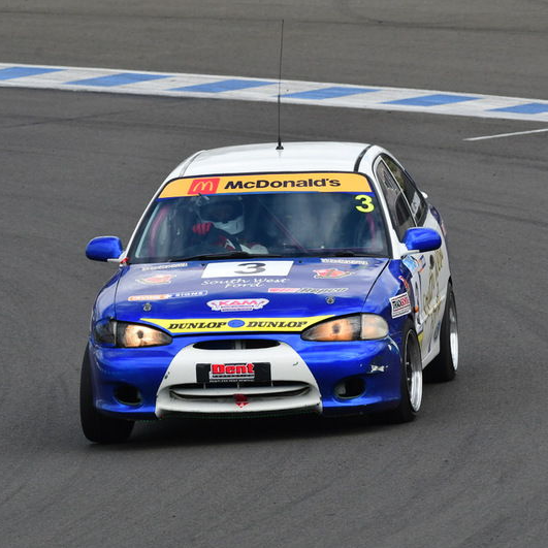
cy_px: 275
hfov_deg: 3.7
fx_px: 8597
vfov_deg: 3.7
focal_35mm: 480
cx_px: 259
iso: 640
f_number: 10
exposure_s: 1/640
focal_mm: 250
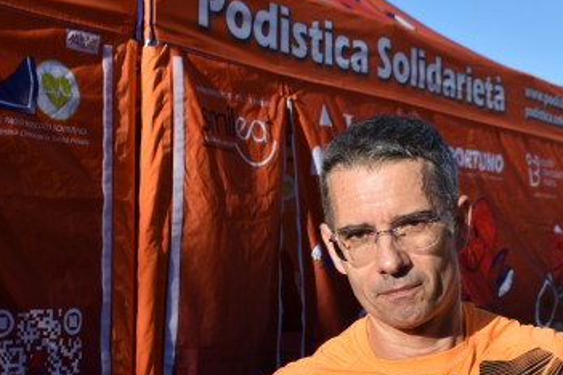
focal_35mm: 77
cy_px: 266
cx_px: 395
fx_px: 1204
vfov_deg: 17.6
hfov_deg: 26.1
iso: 320
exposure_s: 1/800
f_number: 9
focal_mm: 30
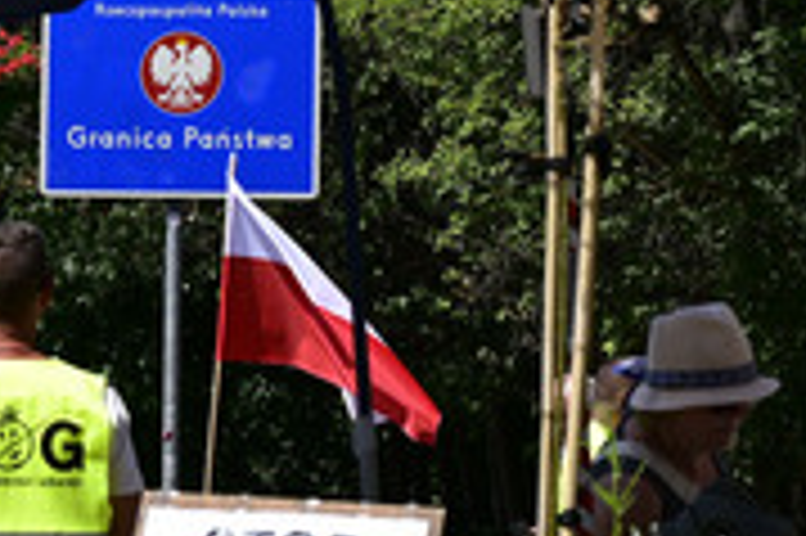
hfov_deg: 10.3
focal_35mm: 199
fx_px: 4451
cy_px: 279
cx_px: -29
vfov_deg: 6.9
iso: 100
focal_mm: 79
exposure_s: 1/250
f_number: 9
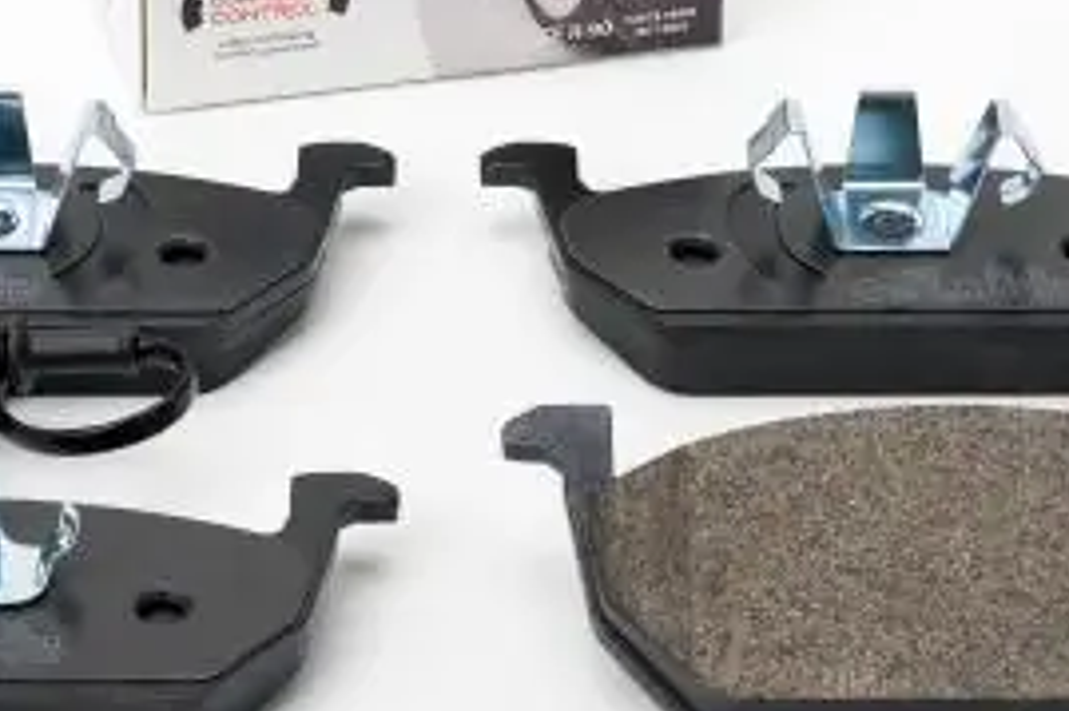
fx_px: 4629
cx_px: 425
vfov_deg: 8.8
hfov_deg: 13.2
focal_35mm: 156
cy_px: 238
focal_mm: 70
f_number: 10
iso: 64
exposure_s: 1/160
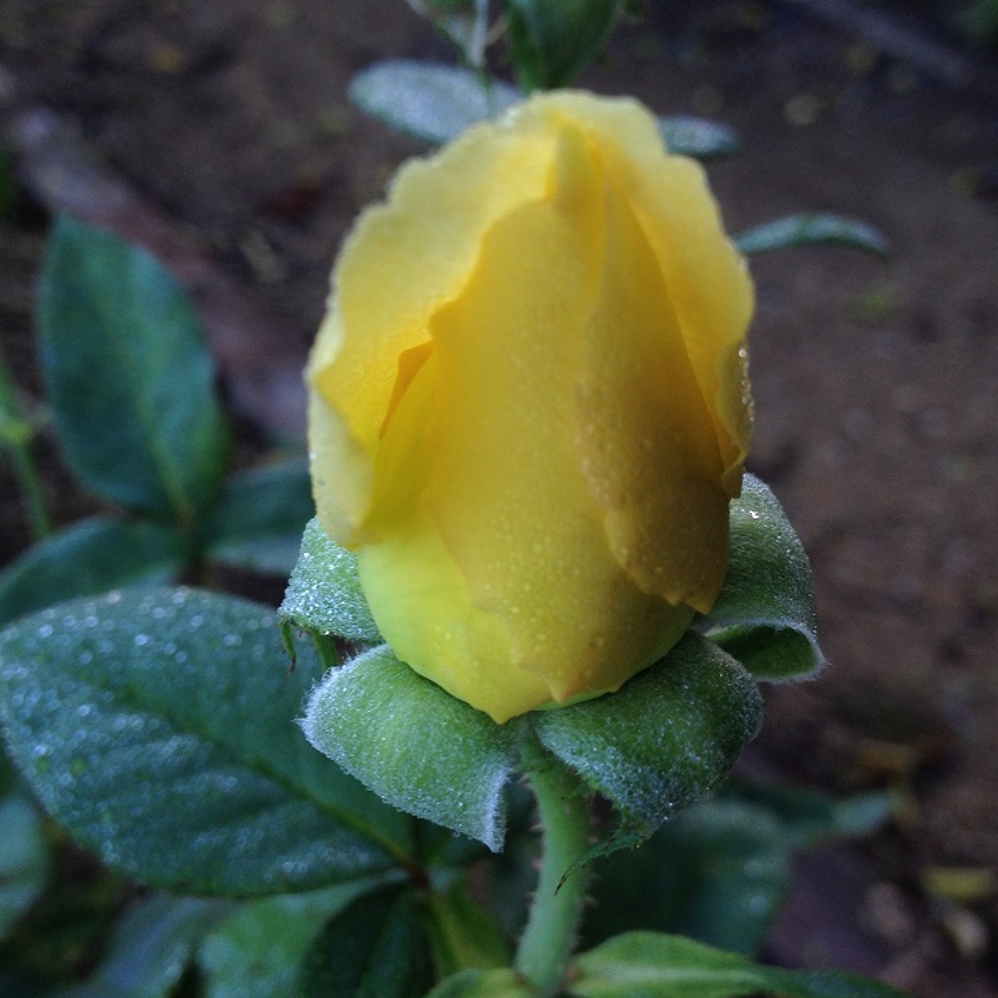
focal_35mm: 42
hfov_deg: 40.0
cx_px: 493
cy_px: 477
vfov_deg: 40.0
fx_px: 1370
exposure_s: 1/120
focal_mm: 4.28
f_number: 2.4
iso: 50
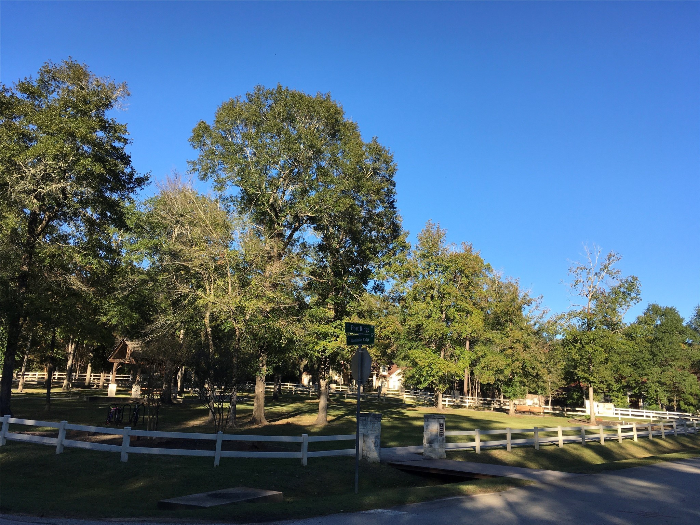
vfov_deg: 48.2
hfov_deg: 61.7
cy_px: 262
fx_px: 586
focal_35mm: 29
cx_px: 350
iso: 25
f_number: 2.2
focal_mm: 4.15
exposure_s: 1/777
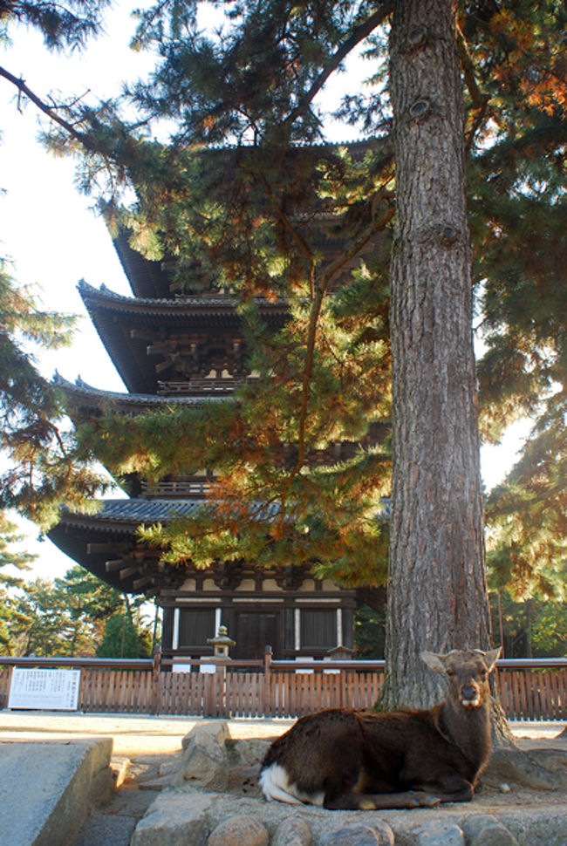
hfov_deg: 43.7
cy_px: 423
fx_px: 706
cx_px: 284
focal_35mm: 30
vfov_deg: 61.9
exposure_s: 1/60
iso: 100
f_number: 4
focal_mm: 20
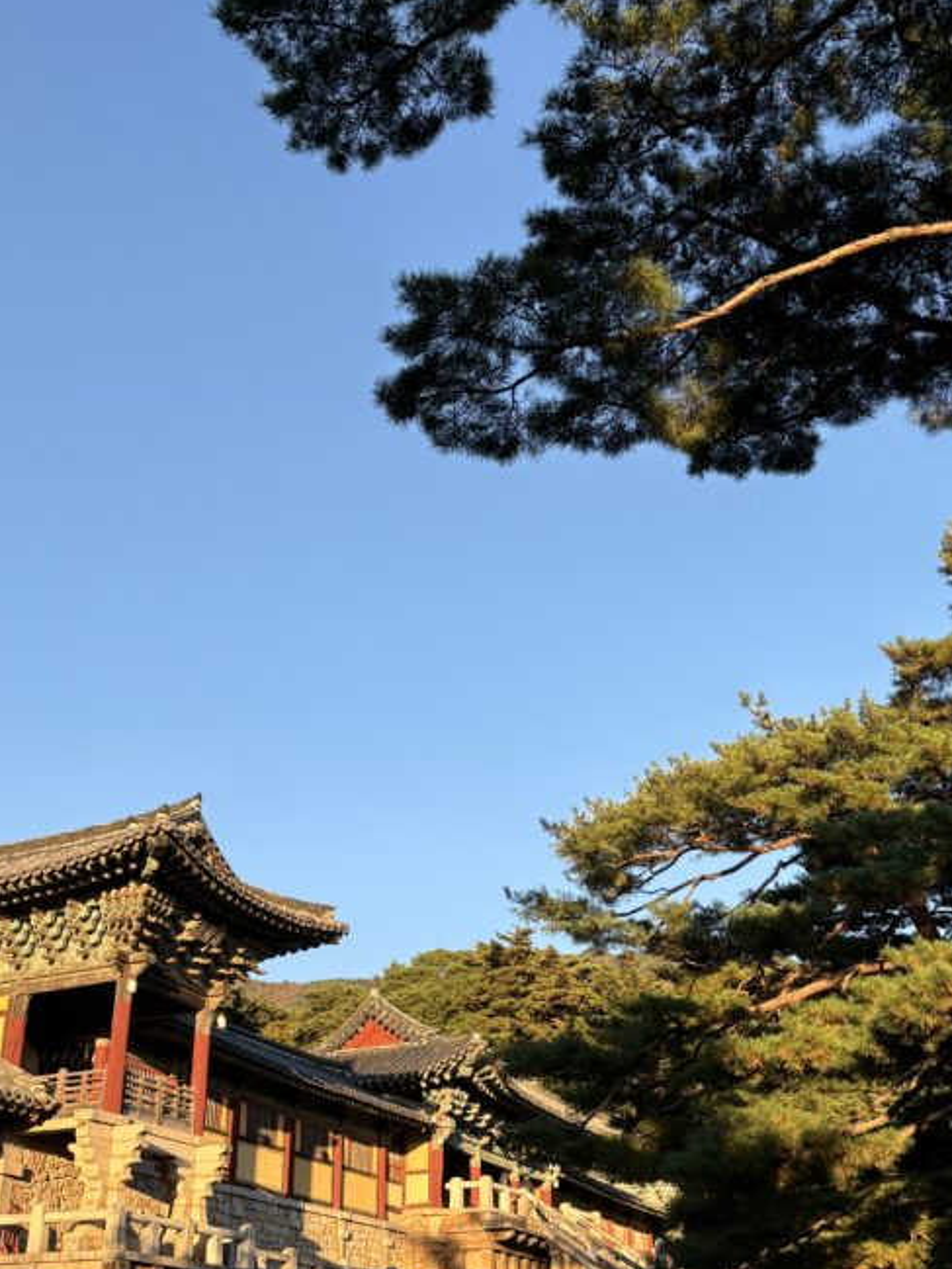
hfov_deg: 35.1
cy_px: 729
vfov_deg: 45.6
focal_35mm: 41
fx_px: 1503
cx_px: 452
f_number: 1.6
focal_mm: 5.96
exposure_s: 1/961
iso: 50
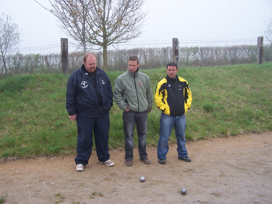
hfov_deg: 49.0
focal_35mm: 38
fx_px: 299
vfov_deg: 37.7
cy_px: 102
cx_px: 136
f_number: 2.8
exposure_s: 1/180
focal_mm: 6.3
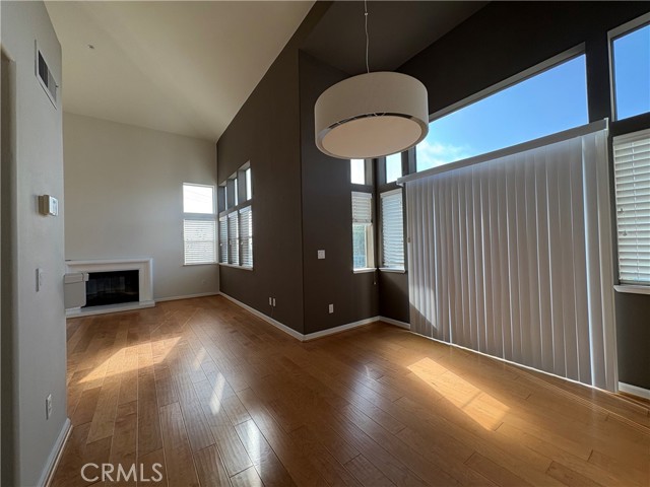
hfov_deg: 102.1
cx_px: 325
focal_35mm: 14
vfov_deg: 85.7
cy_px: 244
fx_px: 263
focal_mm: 2.22
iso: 40
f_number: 2.2
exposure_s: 1/99
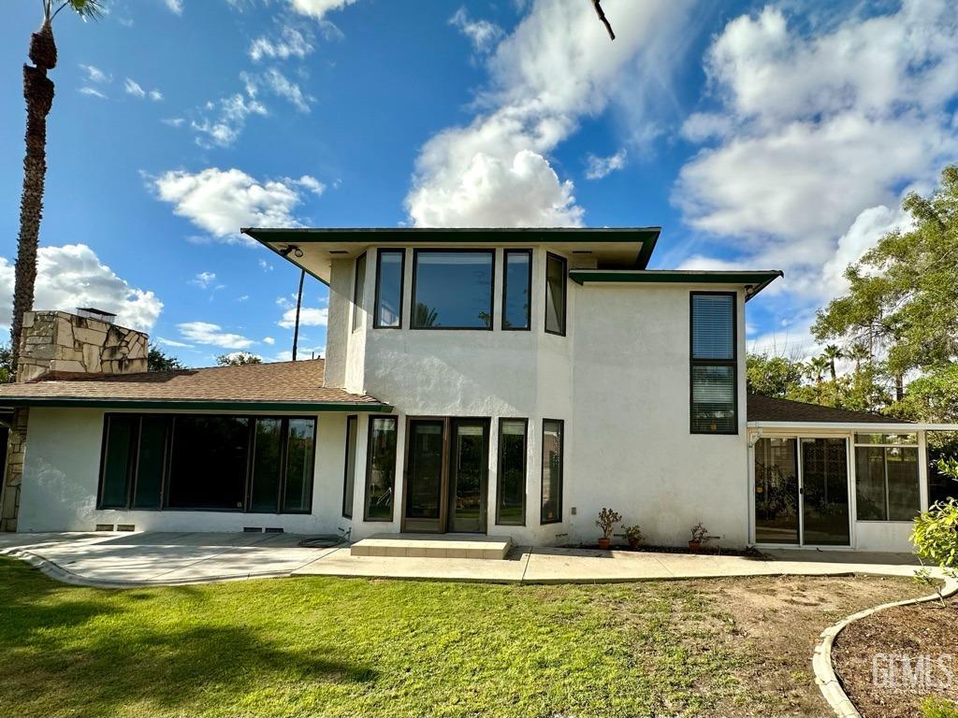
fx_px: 387
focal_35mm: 14
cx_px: 479
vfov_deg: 85.7
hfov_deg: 102.1
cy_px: 359
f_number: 2.2
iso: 50
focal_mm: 2.22
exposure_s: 1/1511
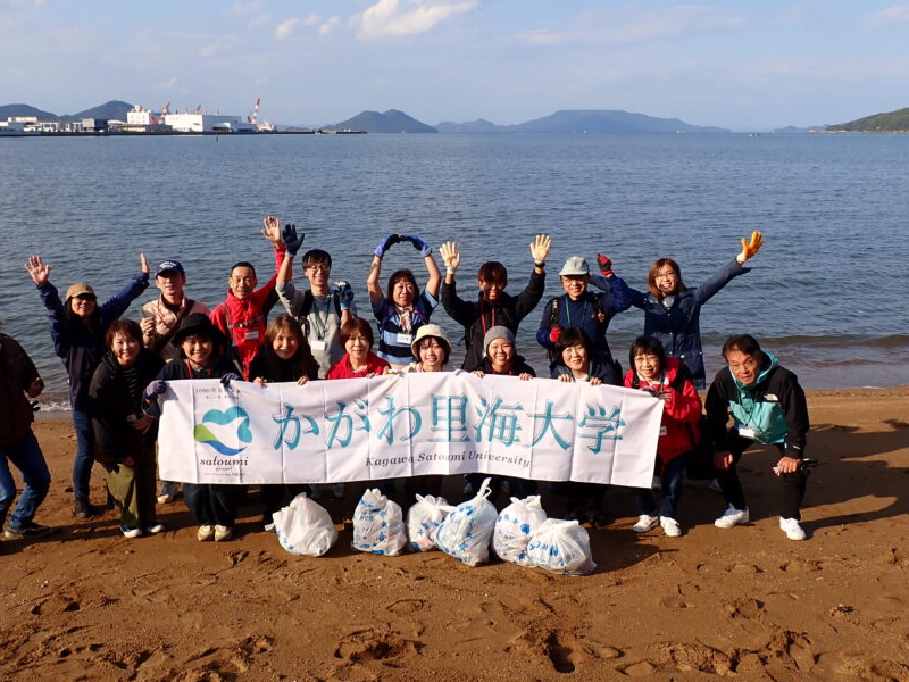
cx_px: 415
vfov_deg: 42.9
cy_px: 325
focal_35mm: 33
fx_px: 867
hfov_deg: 55.3
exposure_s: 1/160
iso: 100
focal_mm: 5.4
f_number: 9
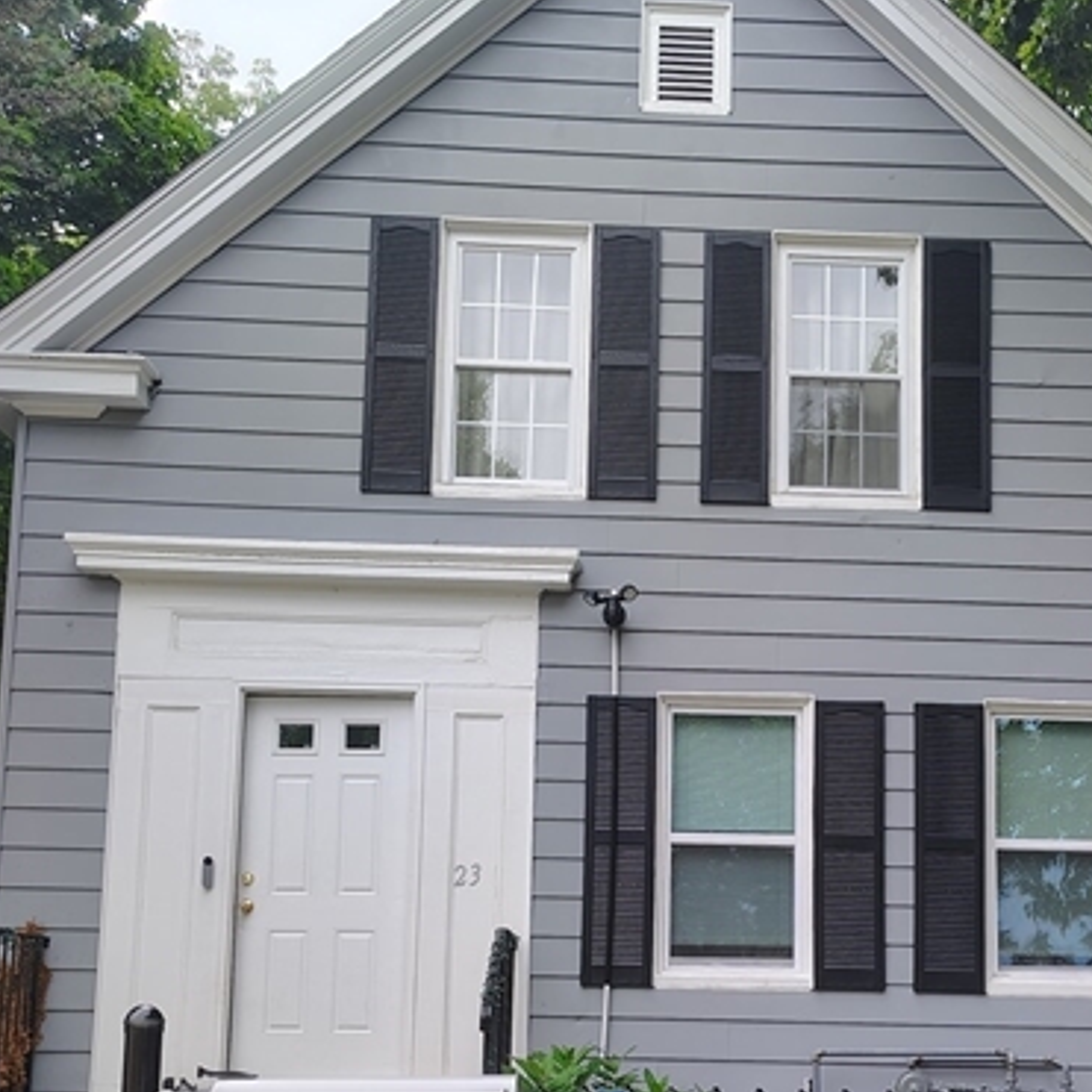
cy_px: 857
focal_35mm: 44
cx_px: 692
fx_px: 1570
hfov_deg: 38.1
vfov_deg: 37.1
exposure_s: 1/279
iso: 100
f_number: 1.8
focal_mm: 5.56
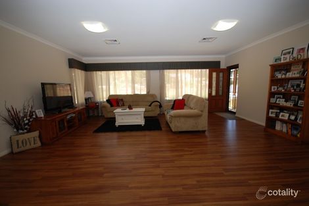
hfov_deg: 100.4
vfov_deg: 77.3
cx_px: 154
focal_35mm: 15
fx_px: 129
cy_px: 103
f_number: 4
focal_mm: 10
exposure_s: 1/60
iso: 200
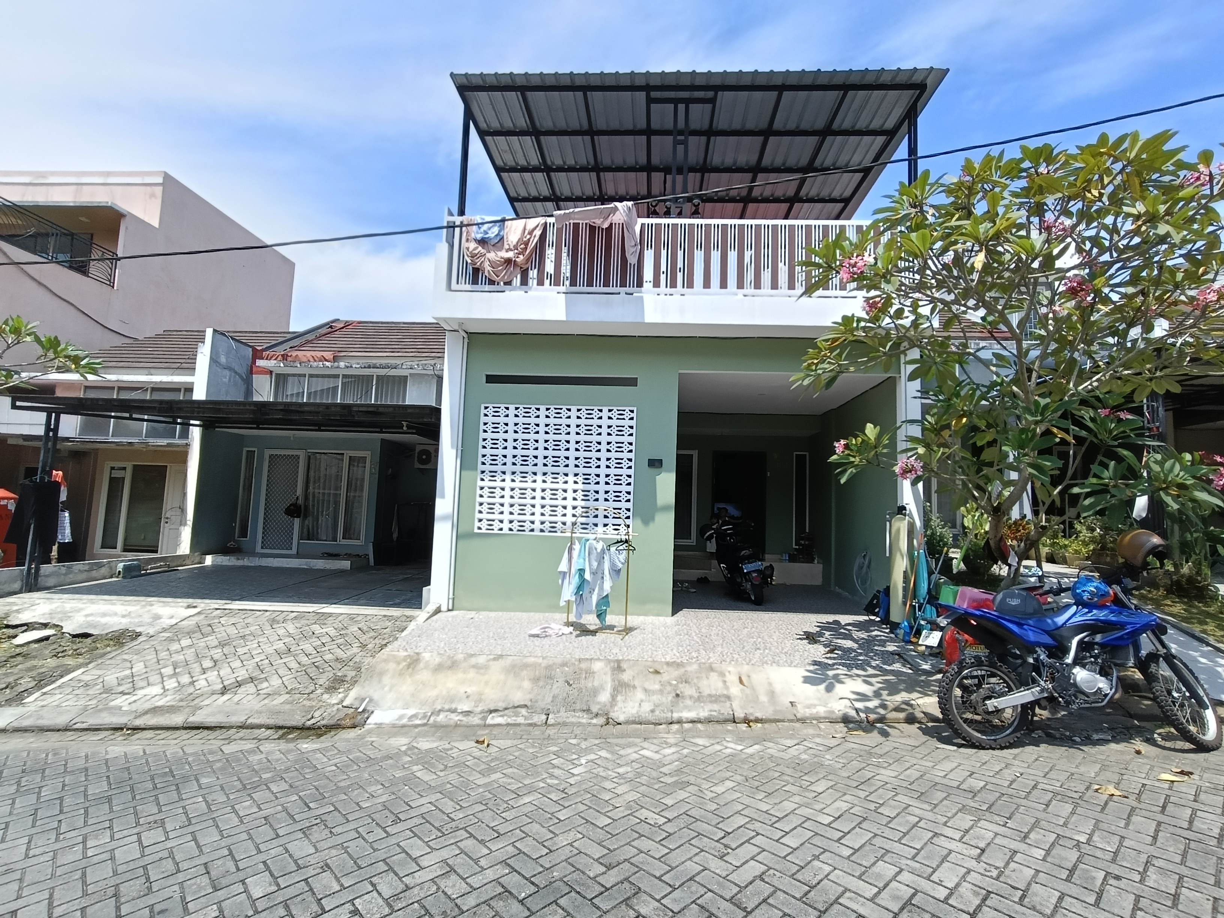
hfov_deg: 94.5
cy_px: 459
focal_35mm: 16
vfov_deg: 78.1
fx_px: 566
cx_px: 612
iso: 64
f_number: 2.2
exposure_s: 1/688
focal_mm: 1.68
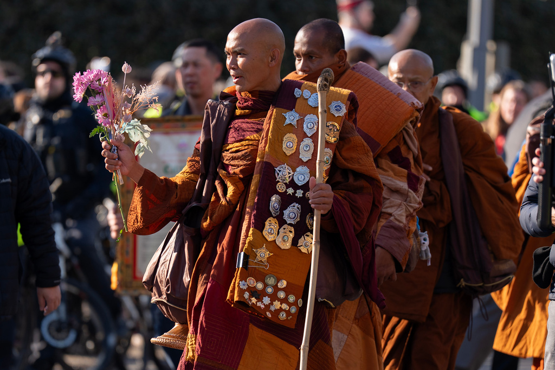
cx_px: 278
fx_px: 3082
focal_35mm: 200
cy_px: 185
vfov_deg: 6.9
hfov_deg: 10.3
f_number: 2.8
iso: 100
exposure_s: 1/640
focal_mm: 200
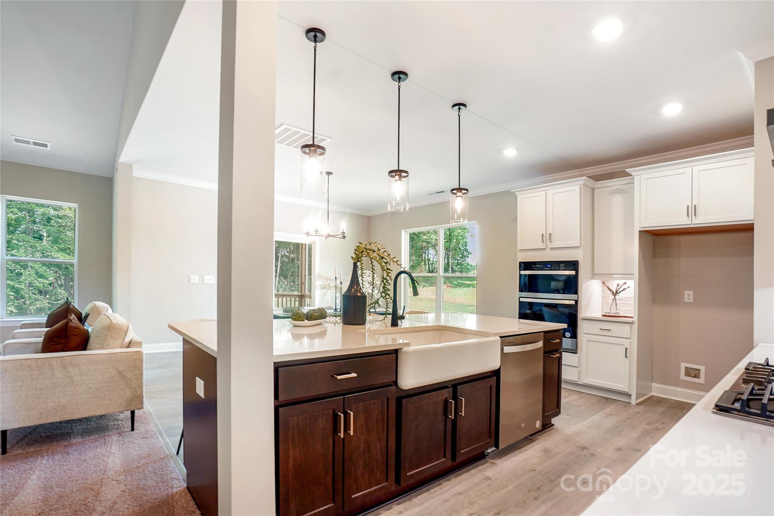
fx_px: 344
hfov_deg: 96.7
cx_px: 387
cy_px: 258
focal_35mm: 16
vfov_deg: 73.7
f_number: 8
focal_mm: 11
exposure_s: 1/6
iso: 100
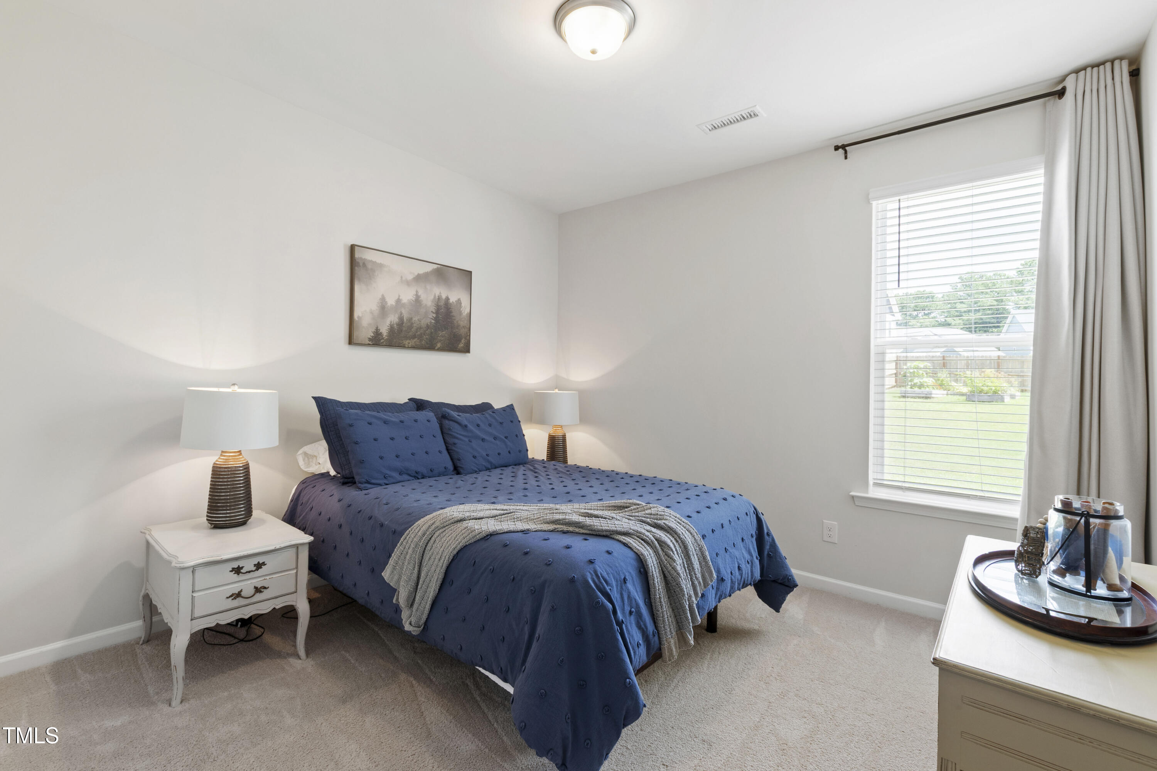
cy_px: 386
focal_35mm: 15
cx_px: 578
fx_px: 482
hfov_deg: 100.4
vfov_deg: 77.3
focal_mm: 10
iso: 100
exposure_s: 1/2.5
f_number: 8
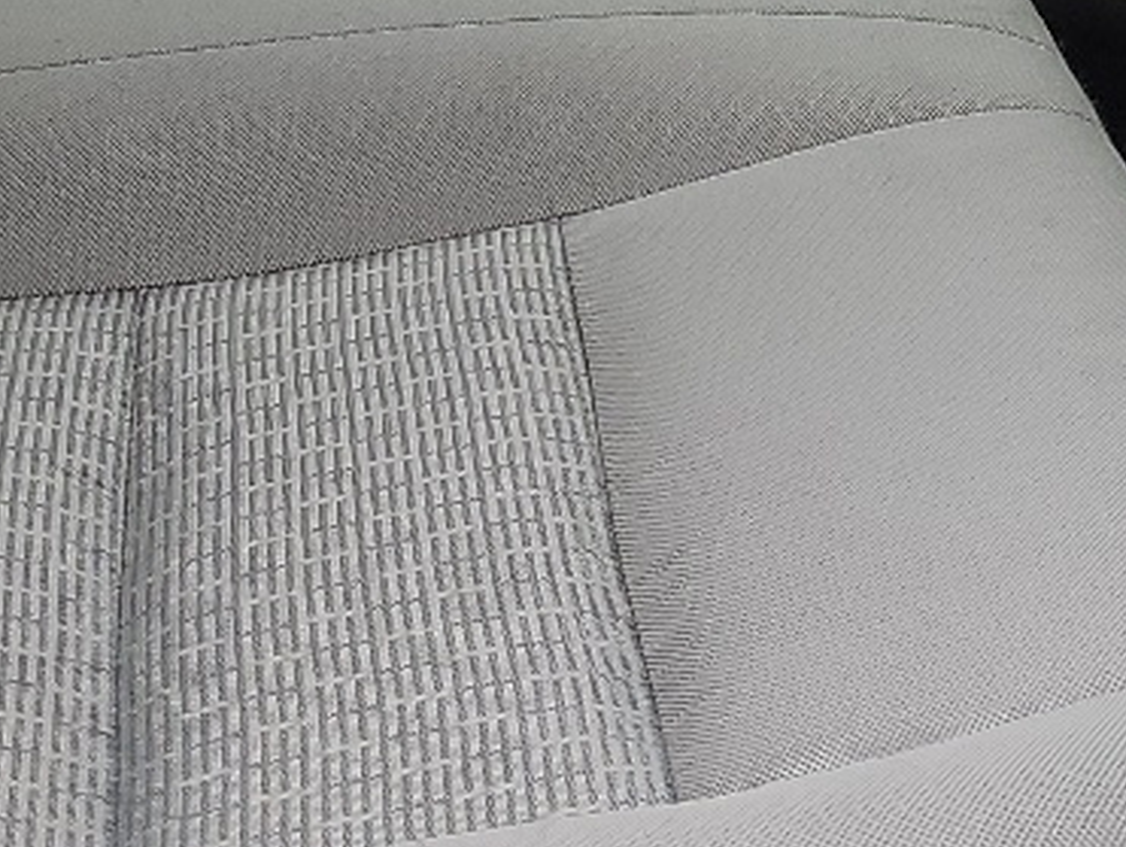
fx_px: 3647
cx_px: 923
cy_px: -246
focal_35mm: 112
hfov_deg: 17.4
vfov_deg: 12.8
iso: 50
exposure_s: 1/1000
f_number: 1.5
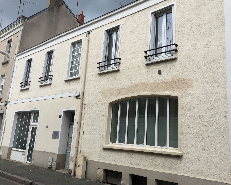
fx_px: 212
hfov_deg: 57.1
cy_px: 93
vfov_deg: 47.1
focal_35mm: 31
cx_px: 125
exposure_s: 1/1721
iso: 32
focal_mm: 4.15
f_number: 2.2
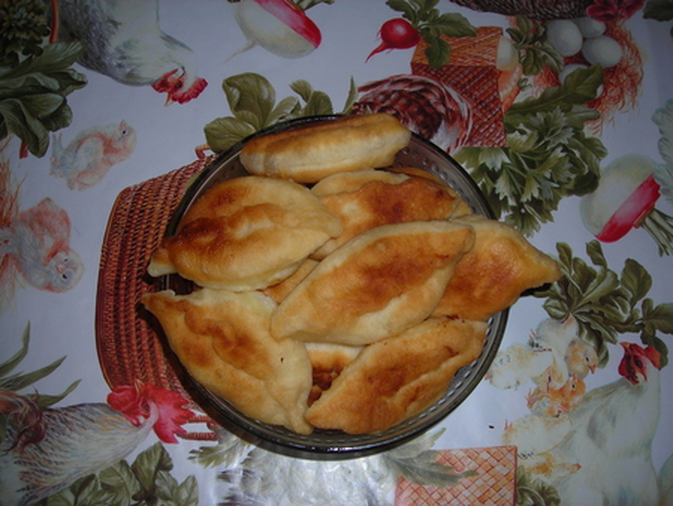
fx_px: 739
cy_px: 253
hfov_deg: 49.0
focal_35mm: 38
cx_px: 336
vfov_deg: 37.8
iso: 50
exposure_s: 1/60.1
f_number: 3.2
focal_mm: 6.3
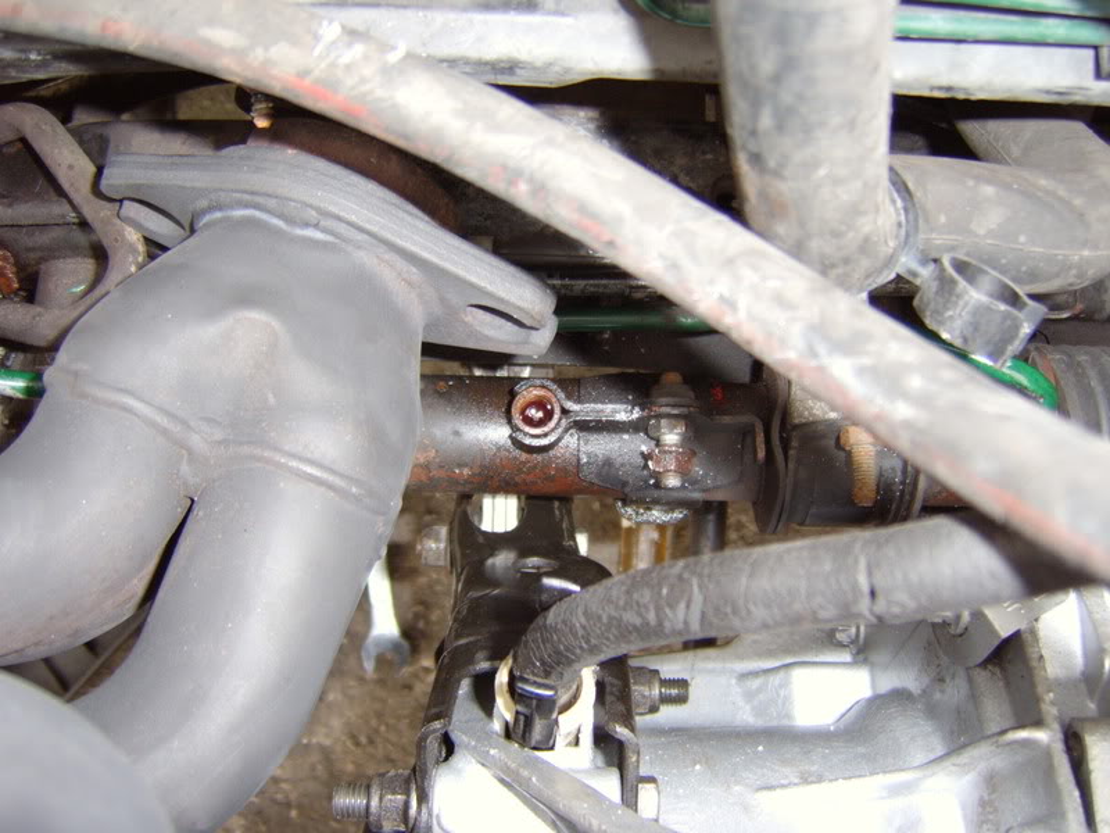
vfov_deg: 45.4
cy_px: 416
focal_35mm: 31
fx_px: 994
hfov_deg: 58.4
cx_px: 555
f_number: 2.7
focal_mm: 8.13
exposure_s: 1/30
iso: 141
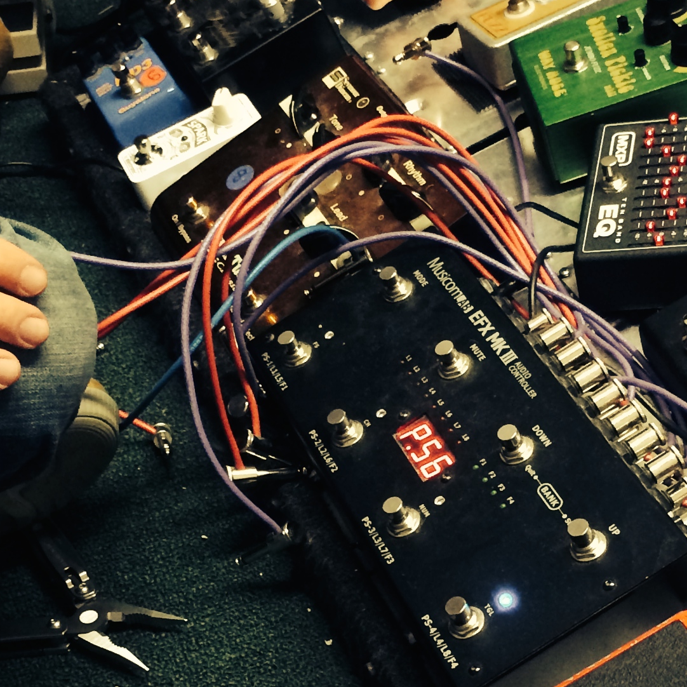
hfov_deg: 21.6
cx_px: 432
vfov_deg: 21.6
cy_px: 470
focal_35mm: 80
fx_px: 1796
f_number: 2.2
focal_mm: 4.12
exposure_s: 1/24
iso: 320
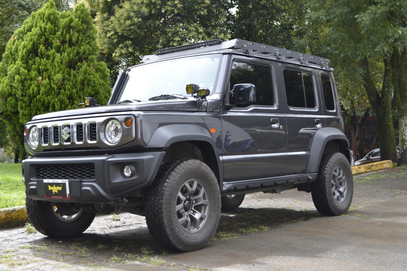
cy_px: 136
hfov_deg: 41.1
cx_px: 204
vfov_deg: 28.1
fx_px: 543
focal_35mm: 48
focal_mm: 32
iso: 180
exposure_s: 1/125
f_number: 5.6
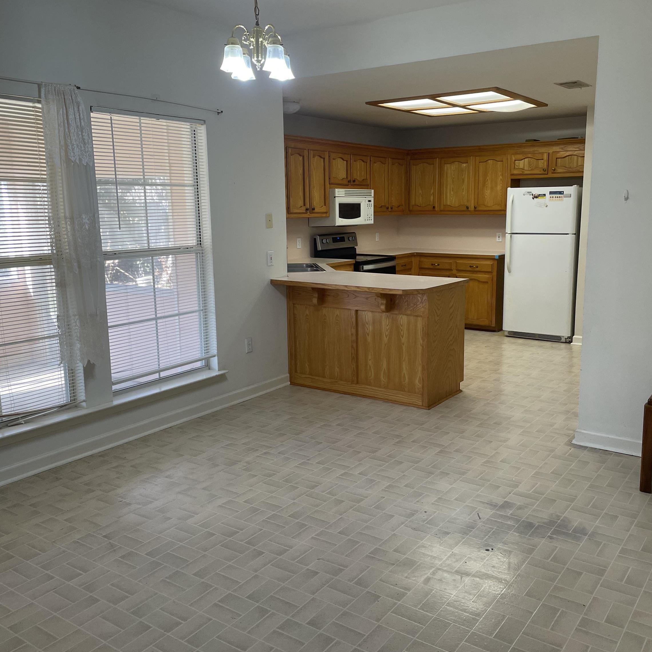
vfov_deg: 52.5
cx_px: 362
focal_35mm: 31
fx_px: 661
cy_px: 328
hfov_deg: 52.4
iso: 80
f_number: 1.6
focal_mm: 4.2
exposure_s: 1/120
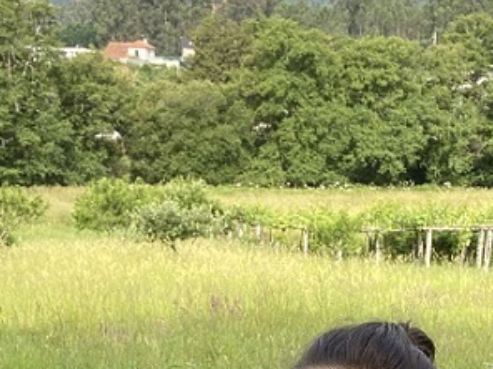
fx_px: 997
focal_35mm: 70
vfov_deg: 18.8
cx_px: 271
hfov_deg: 27.8
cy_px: 538
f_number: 2.2
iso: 25
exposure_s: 1/193
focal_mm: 2.71
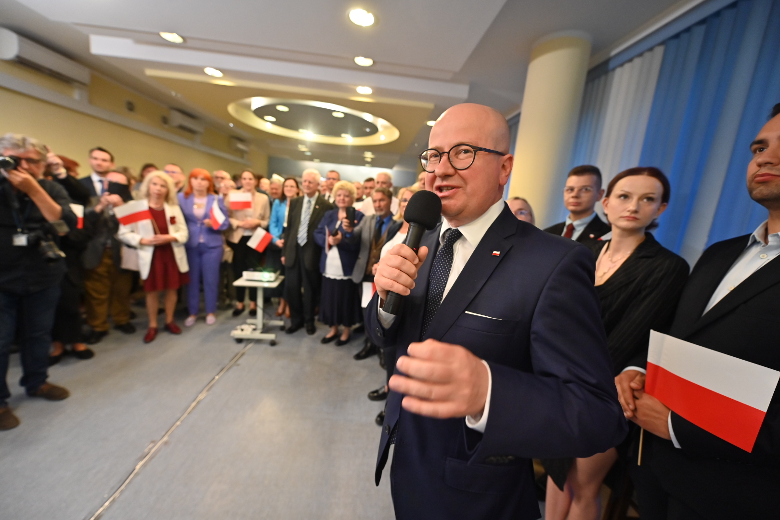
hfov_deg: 104.3
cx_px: 390
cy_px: 260
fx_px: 303
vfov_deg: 81.2
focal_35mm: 14
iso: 1800
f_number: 2.8
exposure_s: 1/200
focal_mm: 14
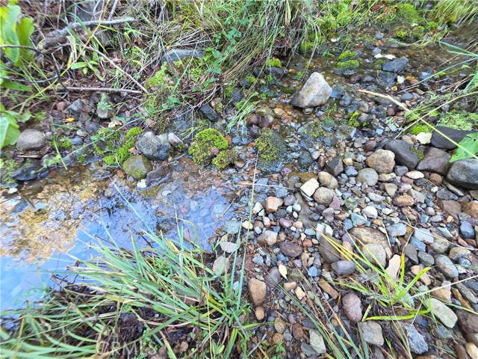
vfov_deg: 89.9
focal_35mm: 13
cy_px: 180
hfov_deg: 106.2
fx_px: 180
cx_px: 239
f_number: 1.9
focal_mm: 2.2
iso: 250
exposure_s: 1/60
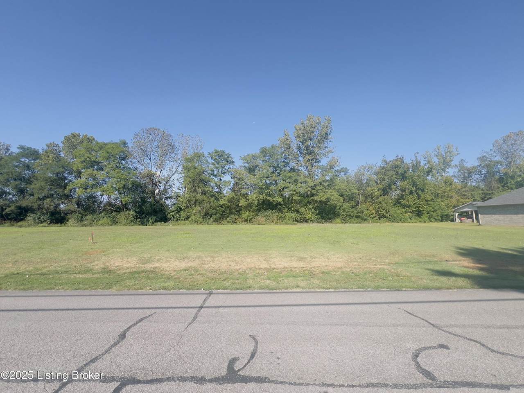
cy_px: 196
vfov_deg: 89.9
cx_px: 262
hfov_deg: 106.2
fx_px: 197
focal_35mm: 13
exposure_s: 1/1043
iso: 32
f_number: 1.8
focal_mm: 1.57
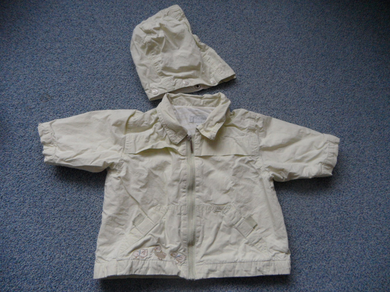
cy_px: 146
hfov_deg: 71.6
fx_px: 270
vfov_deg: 56.8
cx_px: 195
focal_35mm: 24
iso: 200
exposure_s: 1/30
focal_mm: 4.1
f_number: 2.9
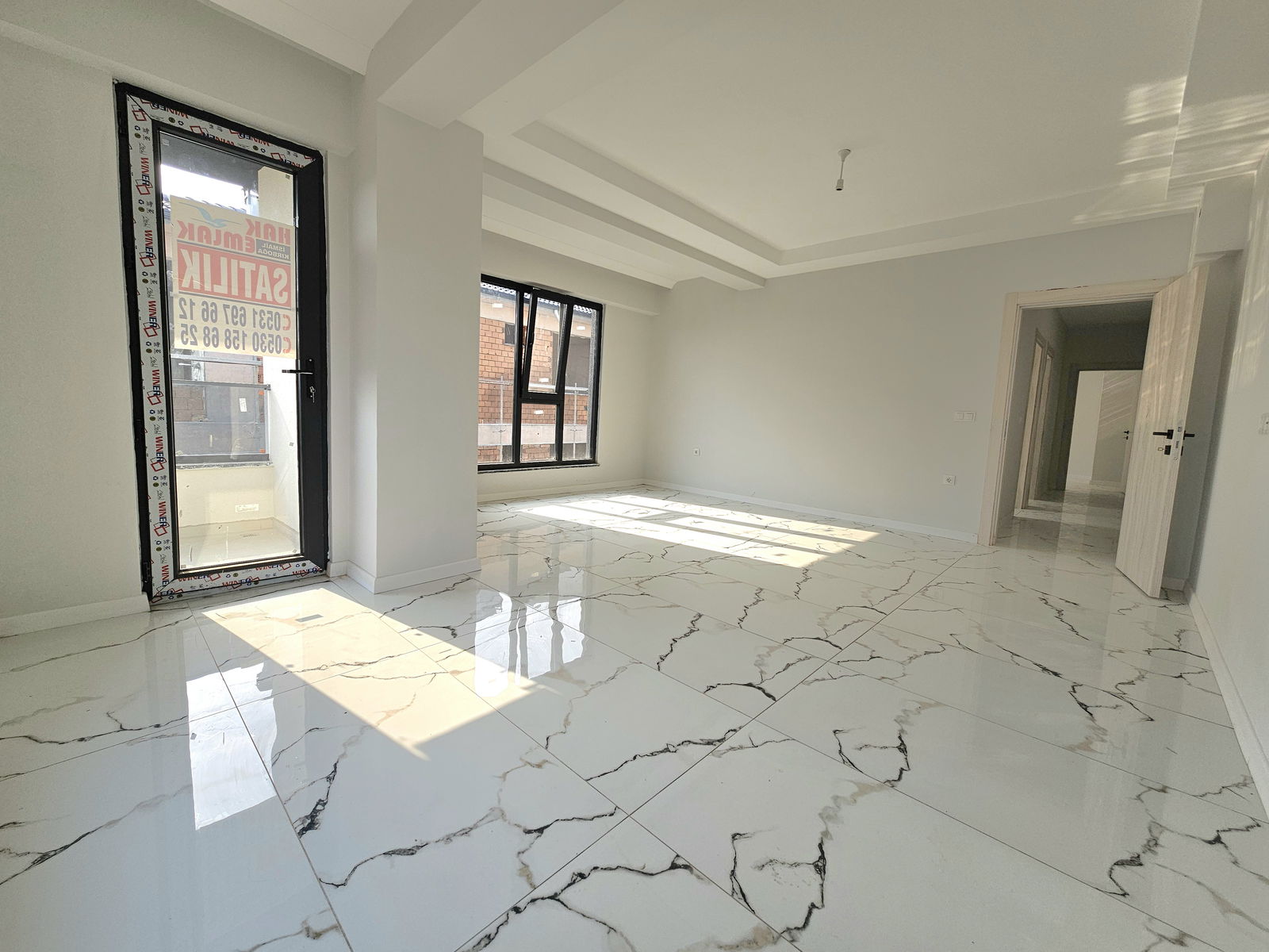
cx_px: 634
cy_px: 476
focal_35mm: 13
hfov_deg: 106.2
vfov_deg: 89.9
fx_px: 477
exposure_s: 1/714
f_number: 2.2
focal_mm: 2.2
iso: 50
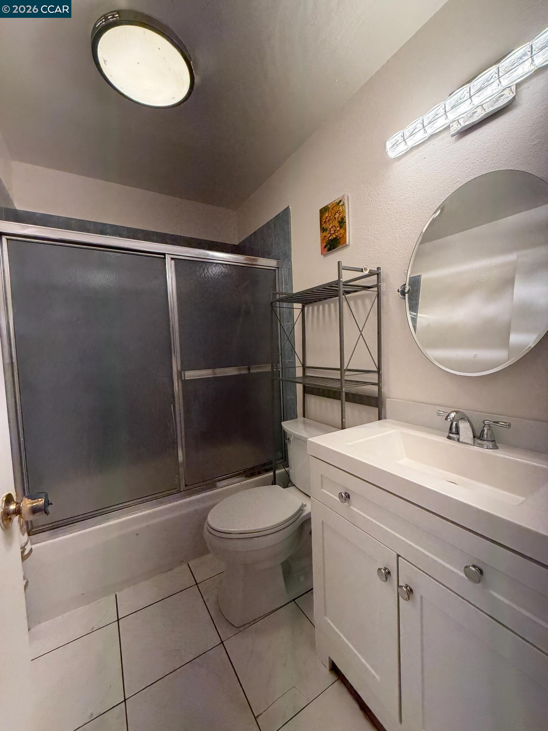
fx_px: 296
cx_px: 274
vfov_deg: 102.1
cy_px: 366
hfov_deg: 85.7
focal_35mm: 14
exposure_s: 1/120
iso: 200
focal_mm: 2.22
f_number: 2.2
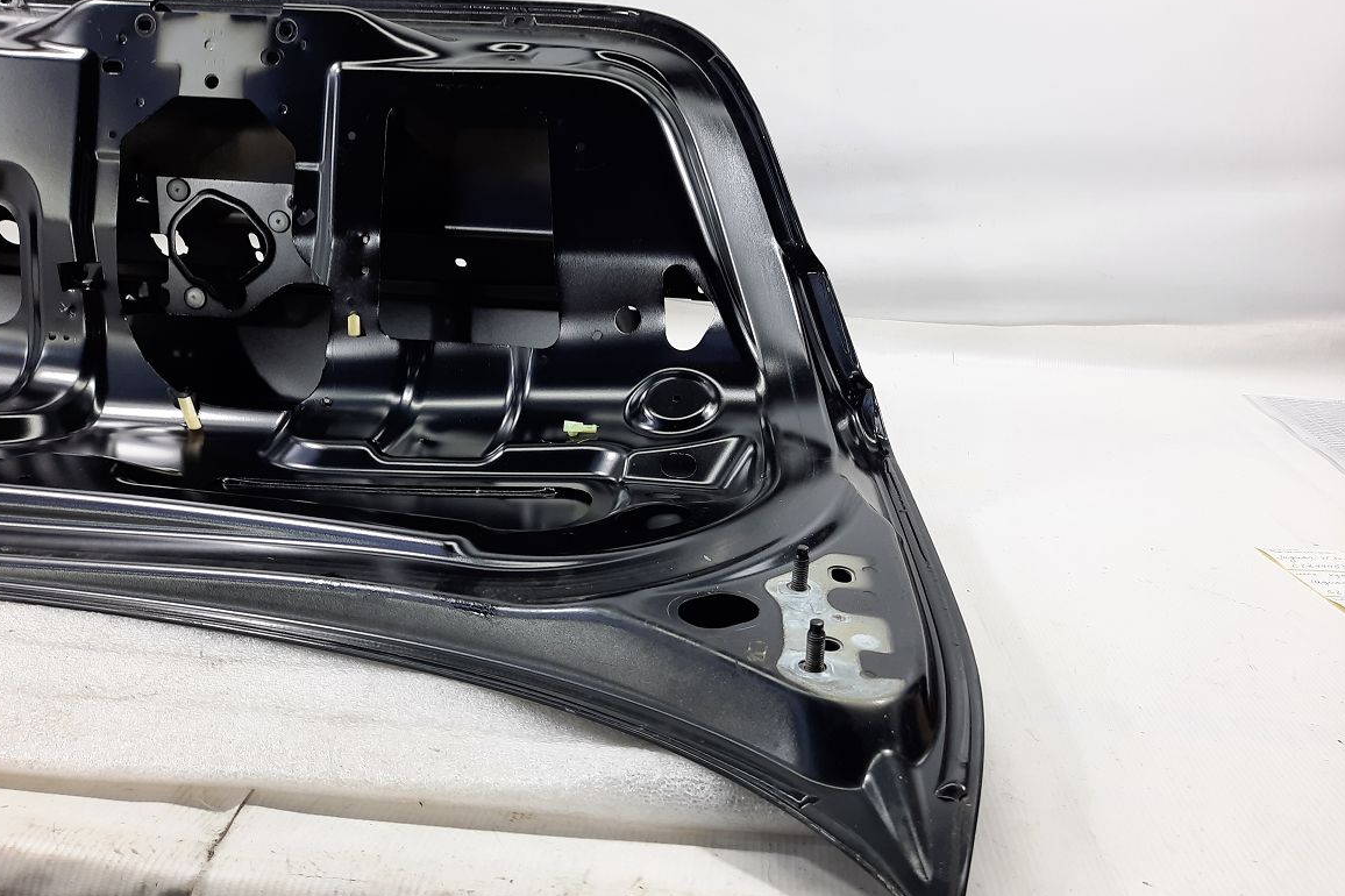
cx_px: 649
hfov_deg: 67.4
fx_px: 1008
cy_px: 454
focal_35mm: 27
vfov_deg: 47.9
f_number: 2
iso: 40
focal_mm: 4.6
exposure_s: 1/50
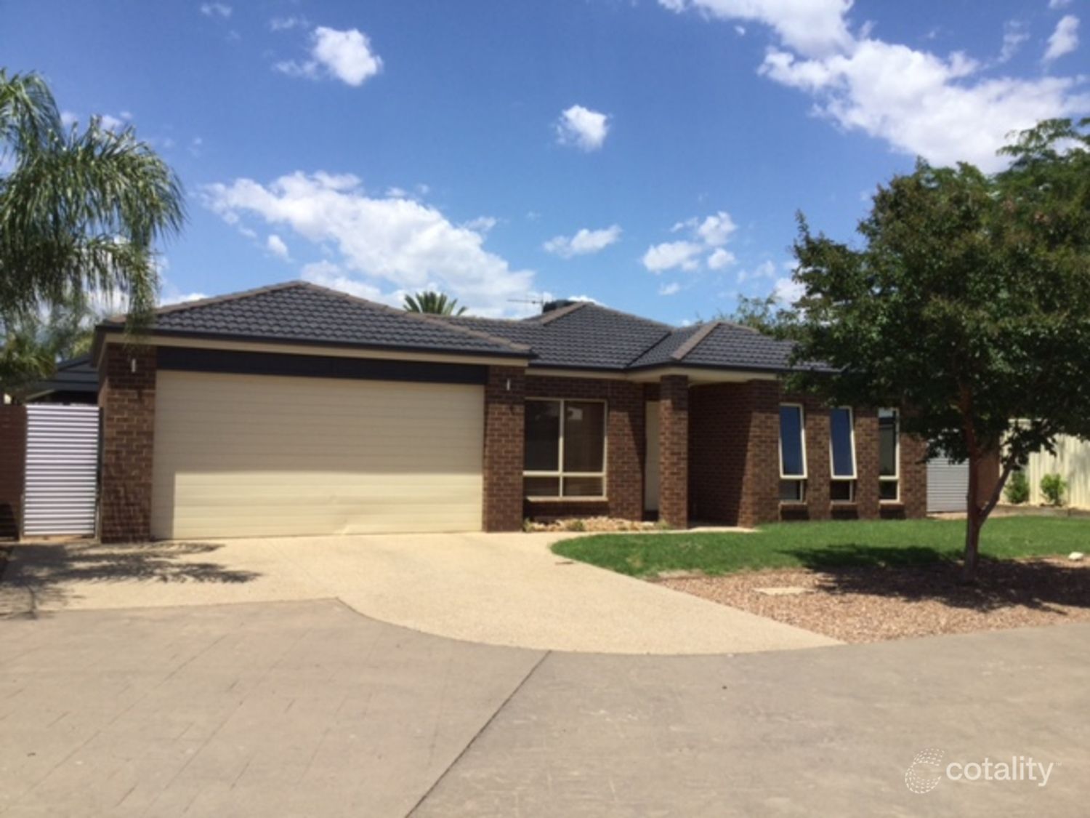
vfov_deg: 45.4
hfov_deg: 58.4
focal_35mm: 31
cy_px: 409
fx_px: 976
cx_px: 545
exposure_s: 1/1733
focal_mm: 3.3
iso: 25
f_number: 2.4
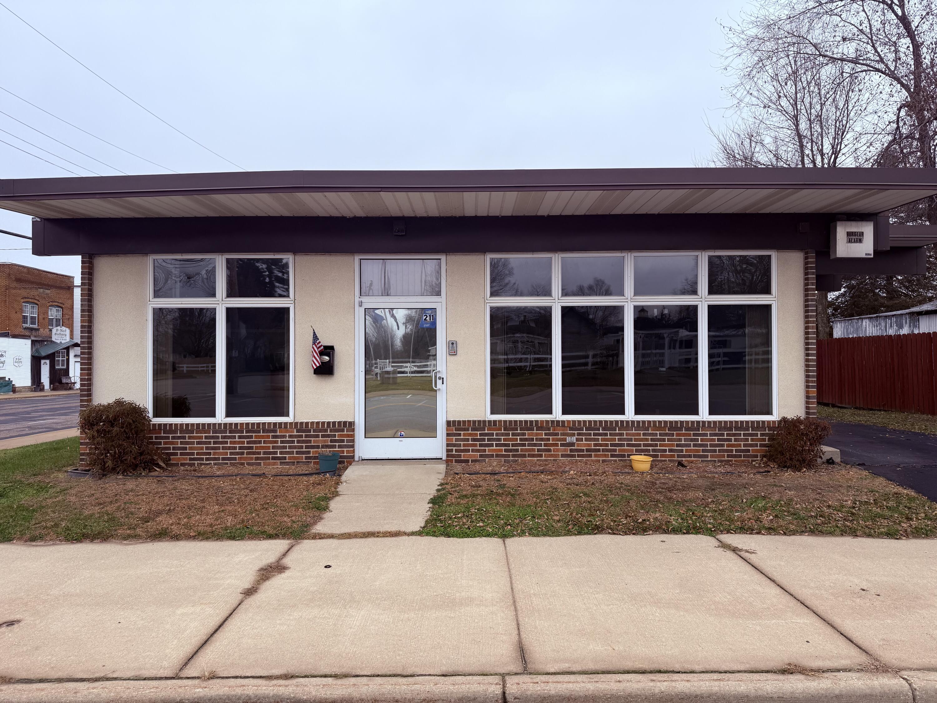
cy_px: 352
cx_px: 468
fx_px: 650
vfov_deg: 56.8
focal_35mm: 24
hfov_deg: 71.6
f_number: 1.78
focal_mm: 6.76
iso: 80
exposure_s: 1/401
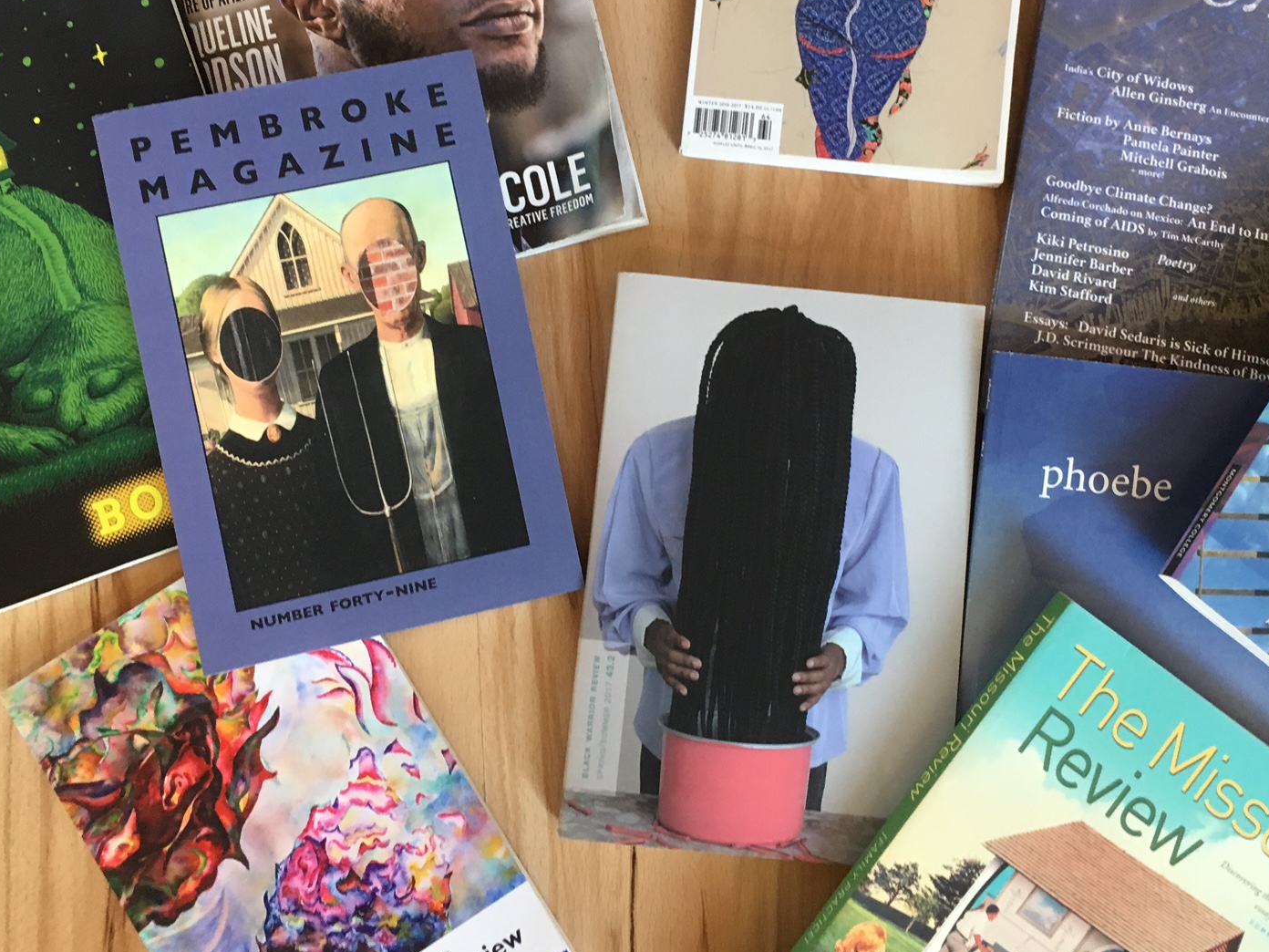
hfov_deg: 44.6
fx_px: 1540
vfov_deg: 34.1
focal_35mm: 42
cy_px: 326
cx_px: 736
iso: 100
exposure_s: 1/30
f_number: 2.2
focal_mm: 4.15
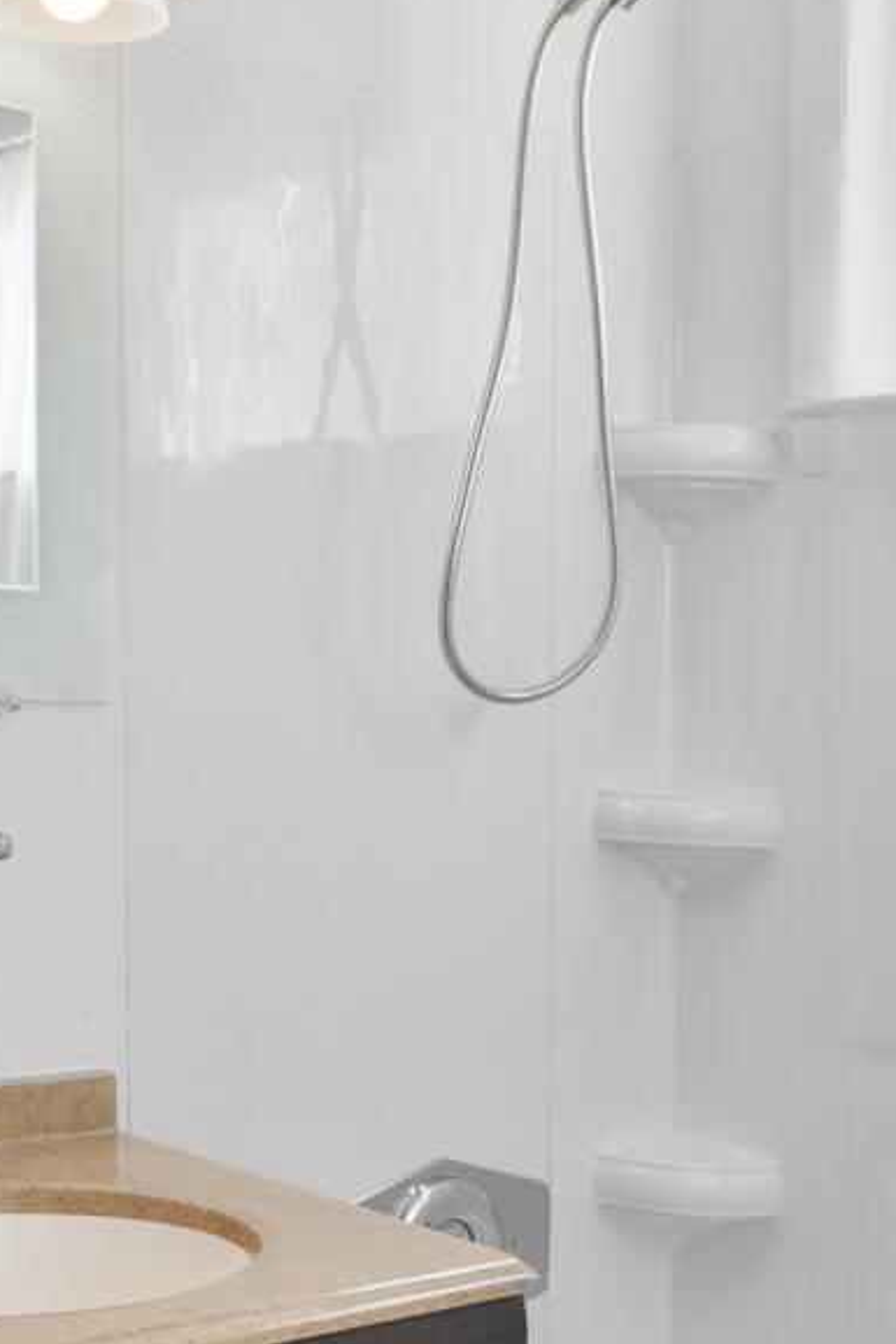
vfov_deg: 38.1
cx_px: -178
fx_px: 1940
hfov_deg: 23.7
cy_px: 769
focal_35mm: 52
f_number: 5.6
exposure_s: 1/125
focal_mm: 10
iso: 800
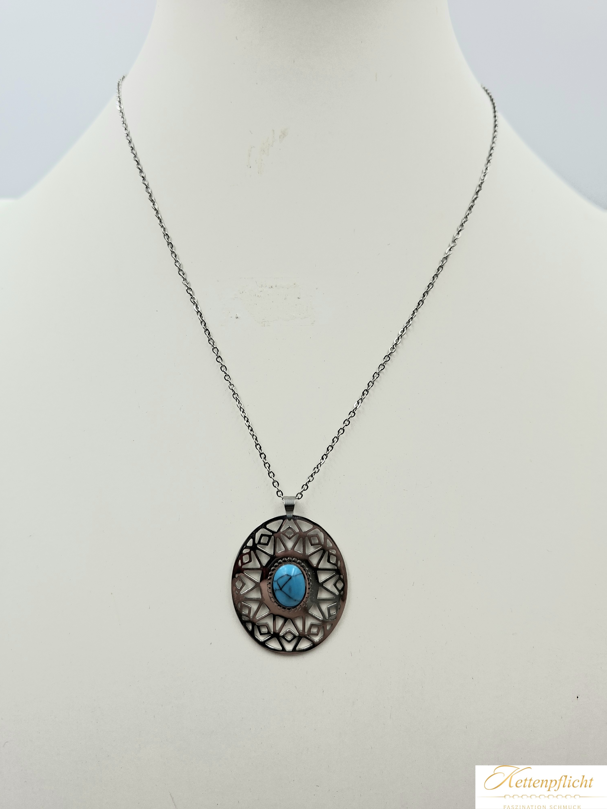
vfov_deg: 73.9
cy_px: 404
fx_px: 538
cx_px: 304
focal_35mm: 23
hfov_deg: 58.9
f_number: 1.8
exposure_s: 1/345
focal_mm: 5.54
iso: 50
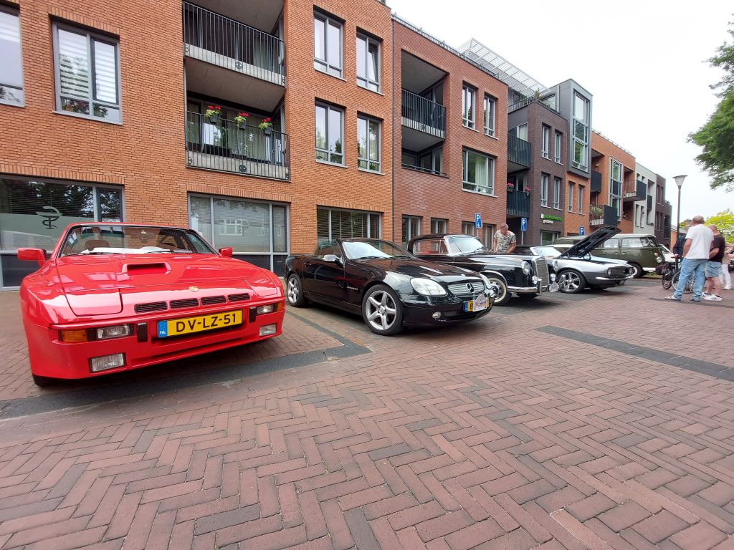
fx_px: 276
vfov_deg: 89.9
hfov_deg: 106.2
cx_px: 367
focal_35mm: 13
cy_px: 275
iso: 50
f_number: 2.2
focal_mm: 1.74
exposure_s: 1/294
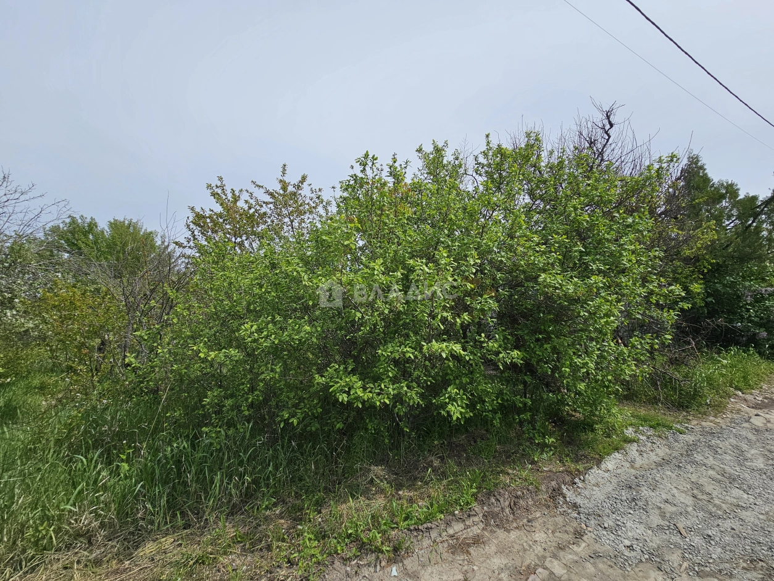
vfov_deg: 89.9
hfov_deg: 106.2
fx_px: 291
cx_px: 387
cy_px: 290
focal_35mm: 13
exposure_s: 1/3717
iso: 50
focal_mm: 2.2
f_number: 2.2
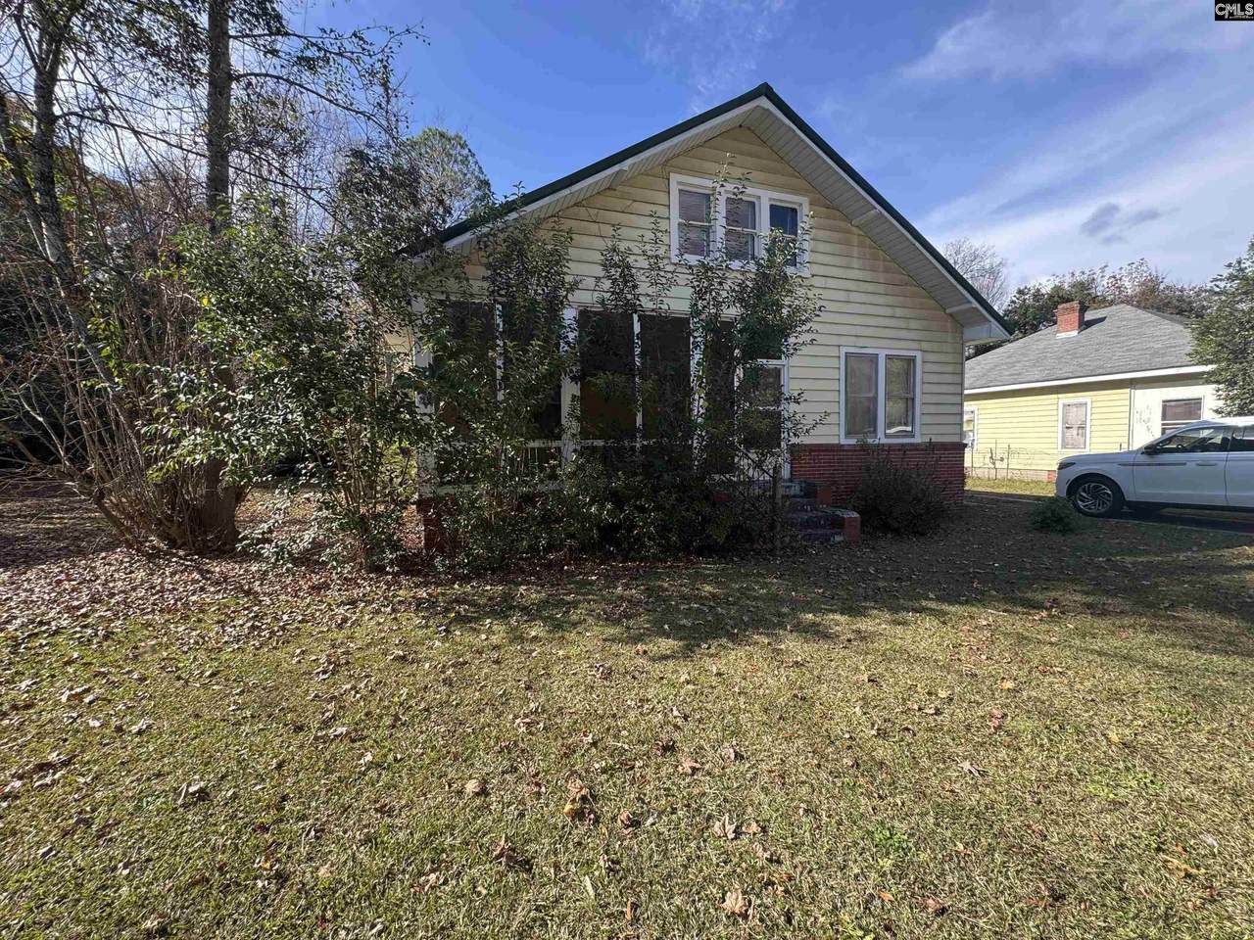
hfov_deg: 102.1
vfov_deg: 85.7
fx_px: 507
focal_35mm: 14
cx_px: 627
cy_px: 470
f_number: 2.2
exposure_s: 1/270
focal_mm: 2.22
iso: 40
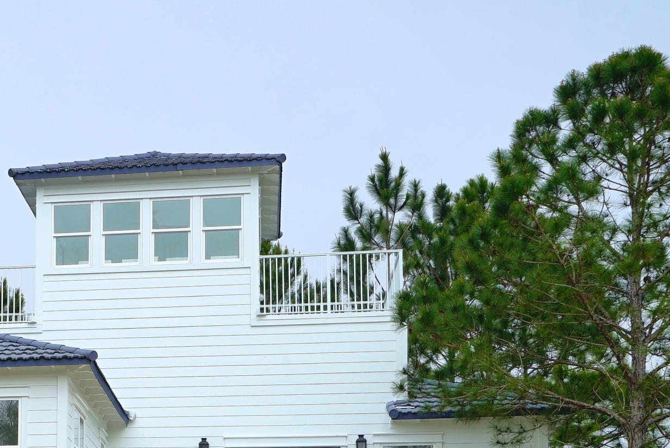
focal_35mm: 85
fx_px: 1583
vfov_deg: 15.6
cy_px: 519
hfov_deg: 22.7
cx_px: -41
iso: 100
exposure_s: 1/100
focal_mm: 35
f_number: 14
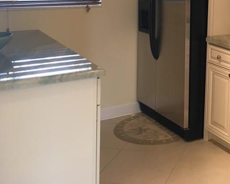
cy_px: 7
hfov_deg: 29.8
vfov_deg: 24.8
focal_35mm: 59
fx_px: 402
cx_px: 229
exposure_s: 1/30
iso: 100
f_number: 2.2
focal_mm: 4.15
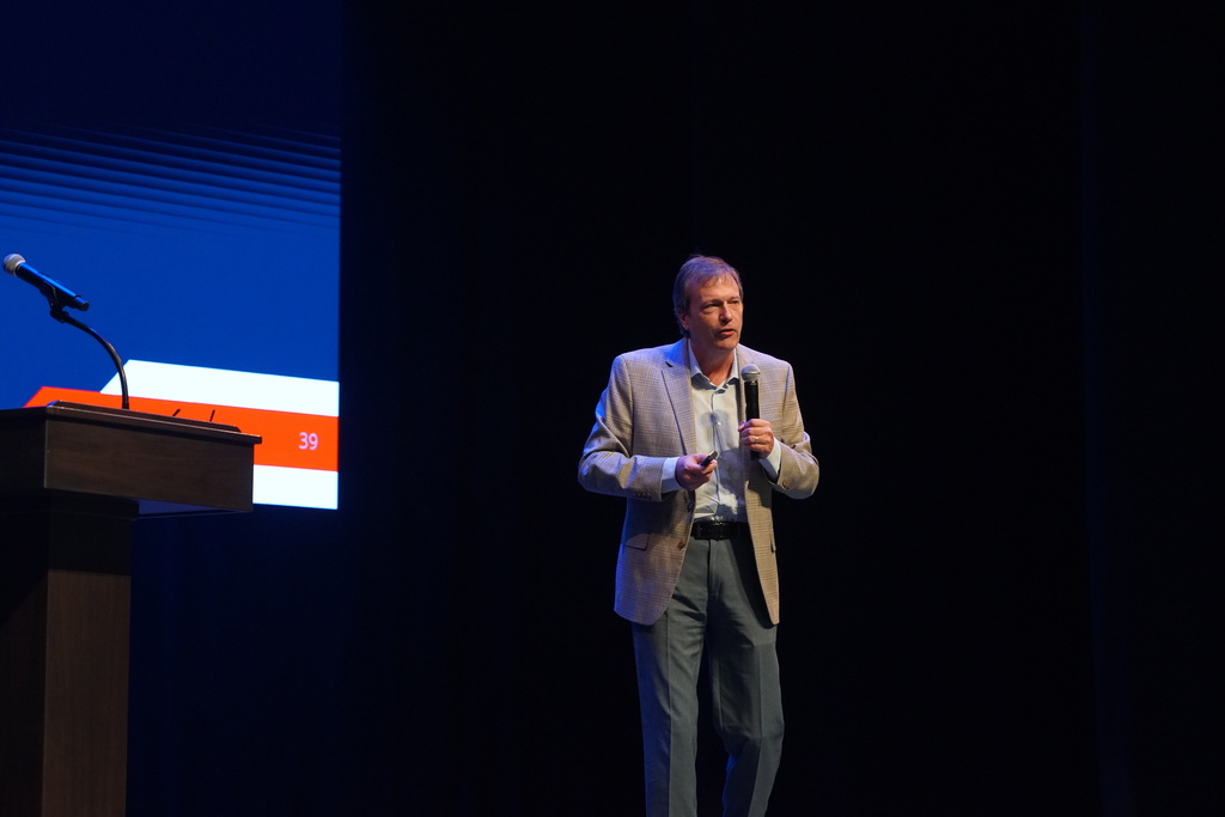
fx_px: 3573
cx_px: 612
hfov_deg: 19.5
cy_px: 408
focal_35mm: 105
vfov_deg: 13.0
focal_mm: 70
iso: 2000
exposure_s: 1/160
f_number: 4
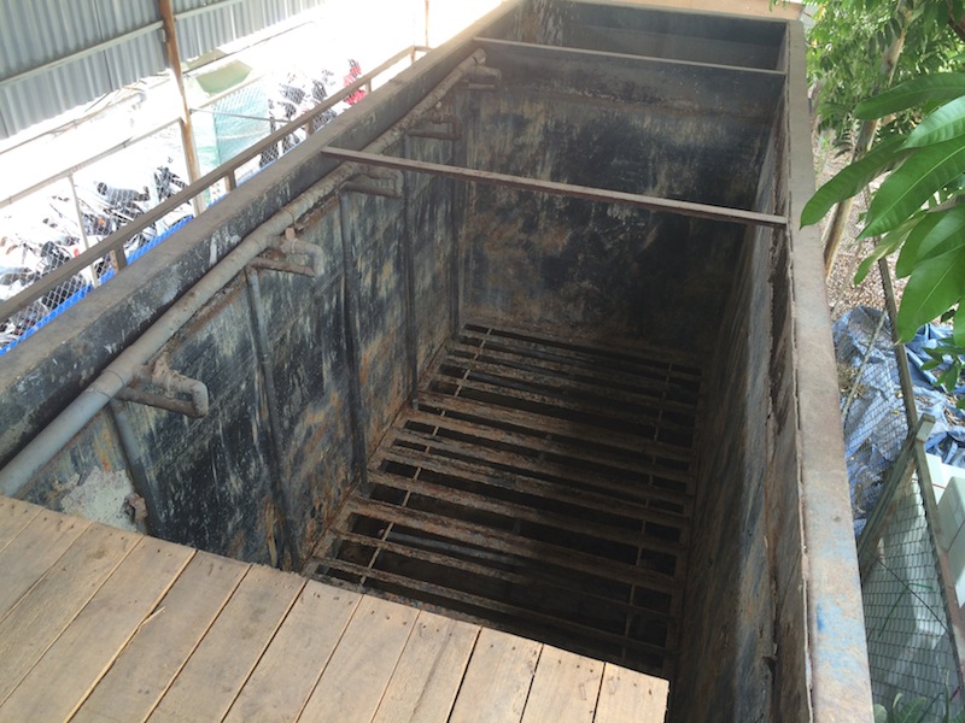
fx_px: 808
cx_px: 482
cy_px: 362
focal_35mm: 29
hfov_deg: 61.7
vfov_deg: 48.2
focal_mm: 4.15
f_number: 2.2
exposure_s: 1/50
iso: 40
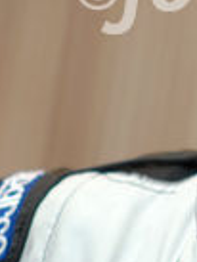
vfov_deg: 2.5
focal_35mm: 791
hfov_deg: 1.9
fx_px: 5993
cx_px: 340
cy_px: -33
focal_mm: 150
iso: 640
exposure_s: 1/100
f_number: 2.8
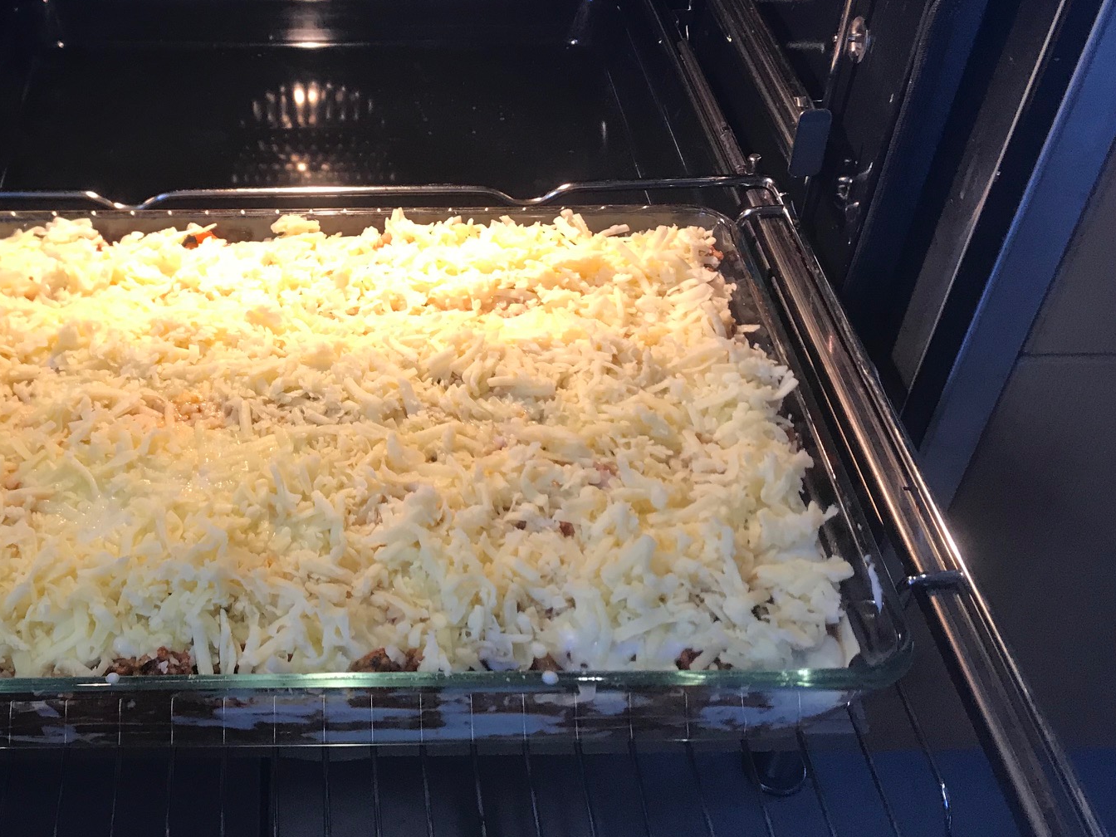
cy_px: 303
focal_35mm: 42
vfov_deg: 34.1
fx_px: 1354
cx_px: 303
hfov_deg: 43.6
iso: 32
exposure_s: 1/20
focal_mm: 3.99
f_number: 1.8
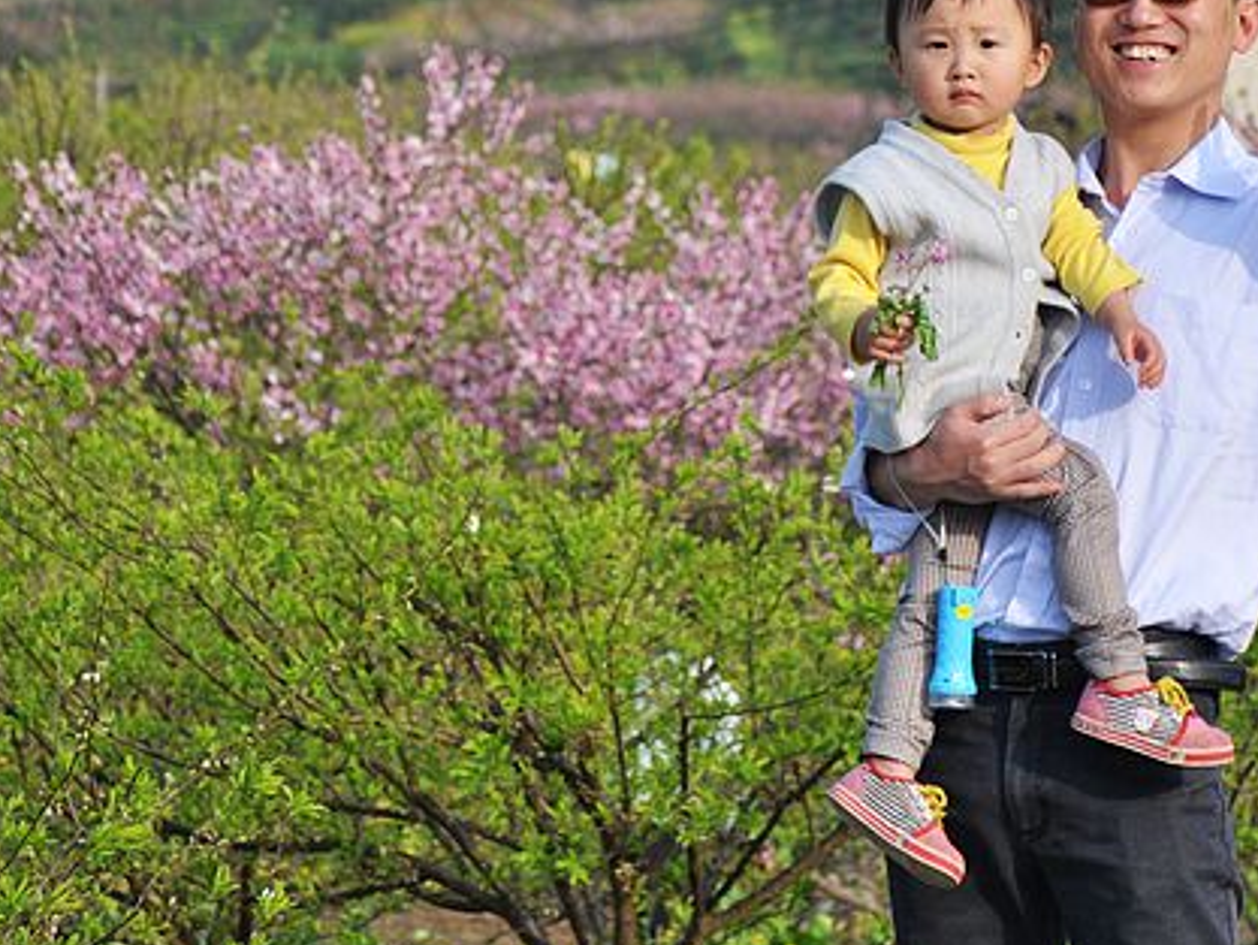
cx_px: 896
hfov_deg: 6.8
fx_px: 10539
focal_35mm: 290
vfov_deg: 5.1
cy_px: 243
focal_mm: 105
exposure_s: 1/1000
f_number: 5.6
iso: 400
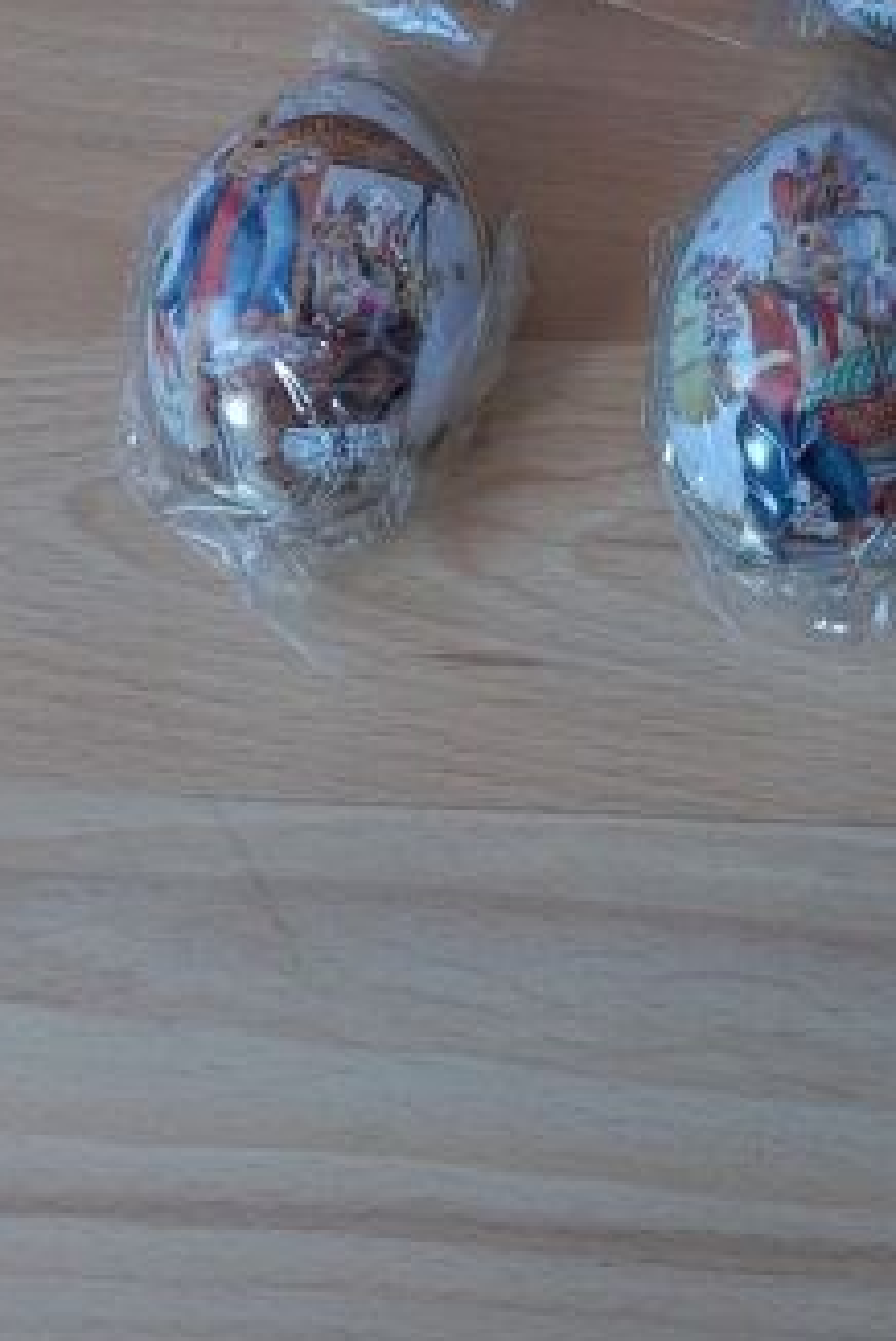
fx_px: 1900
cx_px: 806
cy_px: 49
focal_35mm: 51
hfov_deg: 25.7
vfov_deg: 35.7
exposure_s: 1/50
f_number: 2
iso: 50
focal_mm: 4.6
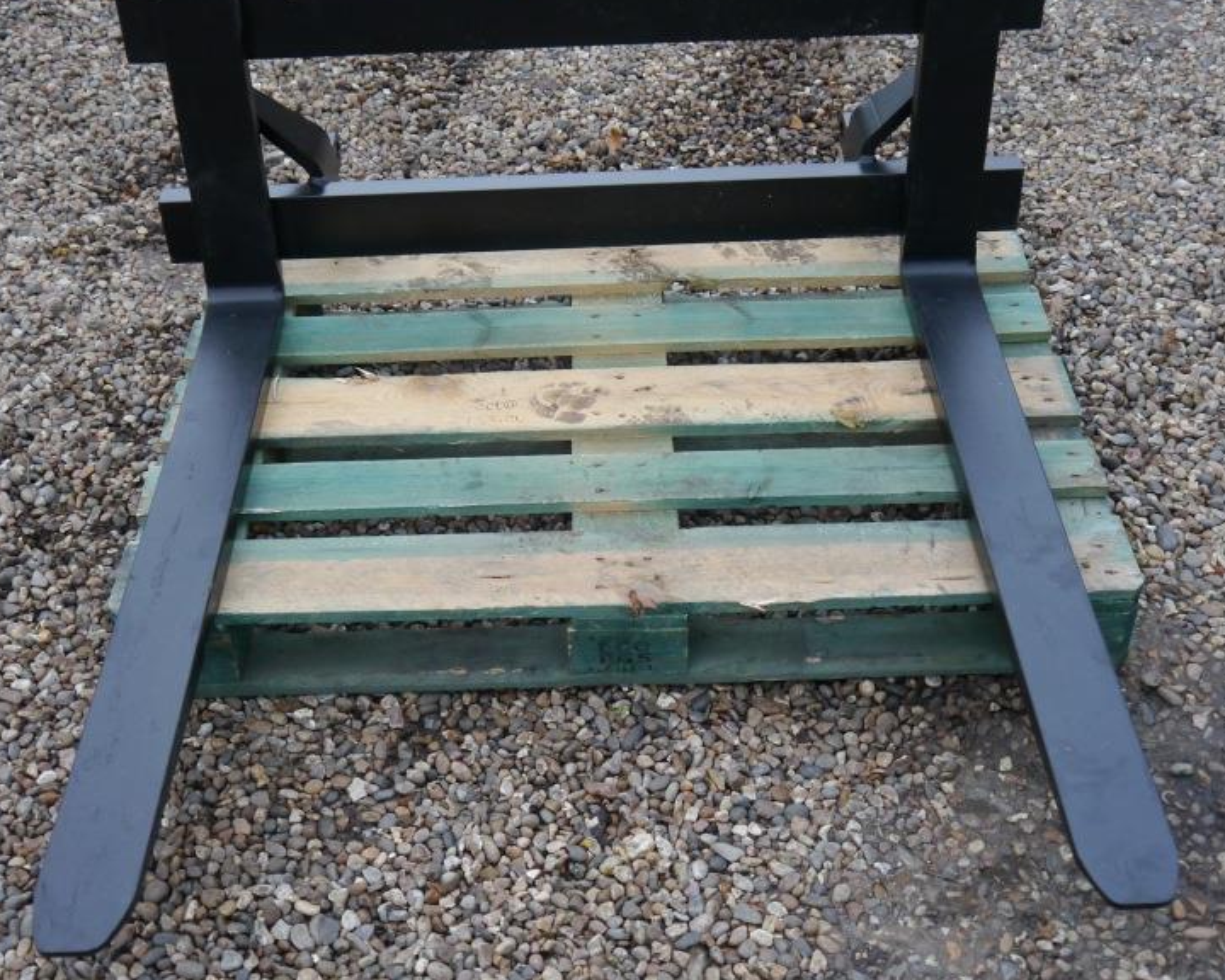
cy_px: 439
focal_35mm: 50
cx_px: 638
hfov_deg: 37.3
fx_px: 1813
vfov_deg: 30.2
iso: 400
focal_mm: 18
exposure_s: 1/60
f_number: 4.1
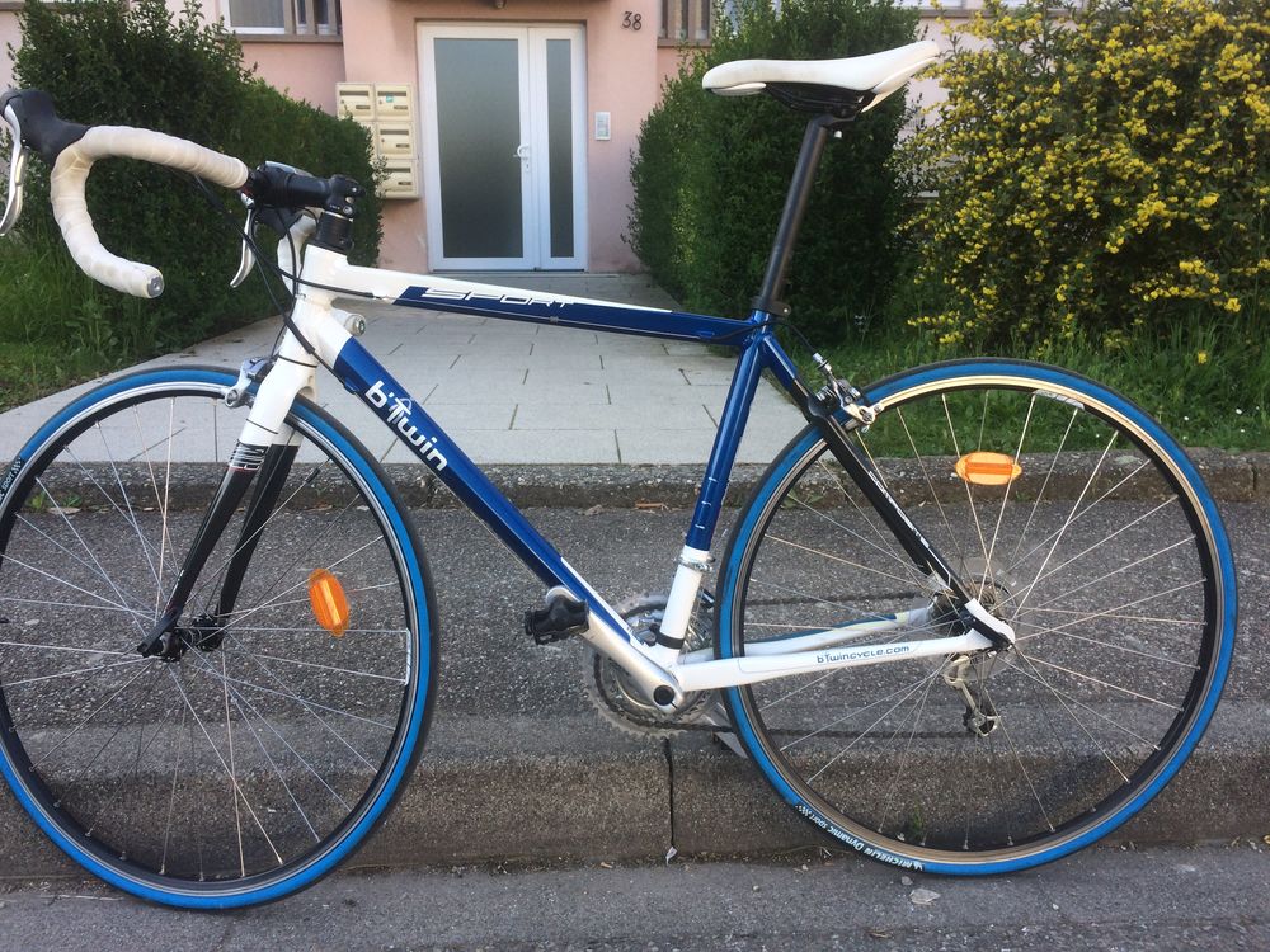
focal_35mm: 29
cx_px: 635
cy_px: 476
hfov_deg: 61.7
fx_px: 1064
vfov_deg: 48.2
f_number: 2.2
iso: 32
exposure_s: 1/270
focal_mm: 4.15
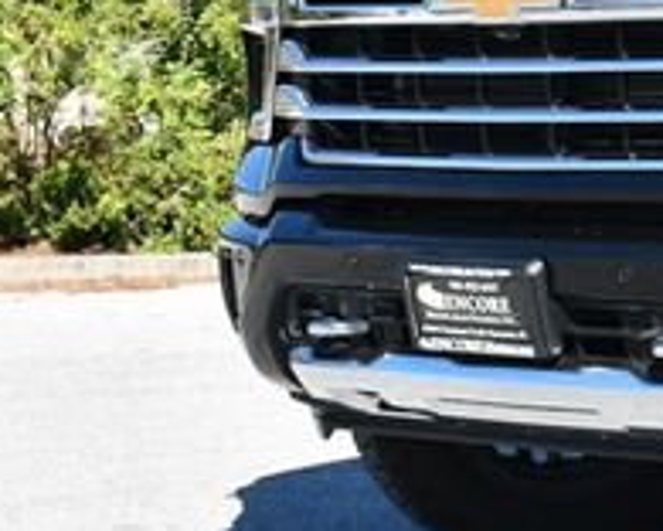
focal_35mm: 160
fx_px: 3140
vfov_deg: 9.6
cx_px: 1064
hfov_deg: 11.4
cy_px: -17
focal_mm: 26
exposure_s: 1/250
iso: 160
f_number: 8
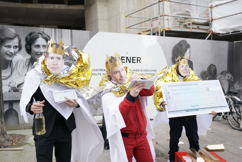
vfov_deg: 42.3
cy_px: 81
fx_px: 208
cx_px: 121
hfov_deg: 60.3
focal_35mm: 31
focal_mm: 31
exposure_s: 1/400
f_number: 4.5
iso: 1250
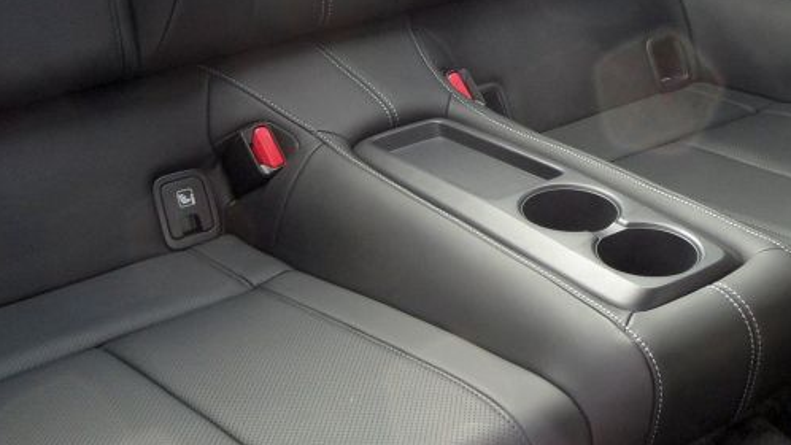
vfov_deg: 18.9
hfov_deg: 33.1
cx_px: 515
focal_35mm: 63
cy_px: 70
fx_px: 1321
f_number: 3.2
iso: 100
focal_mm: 3.9
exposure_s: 1/45
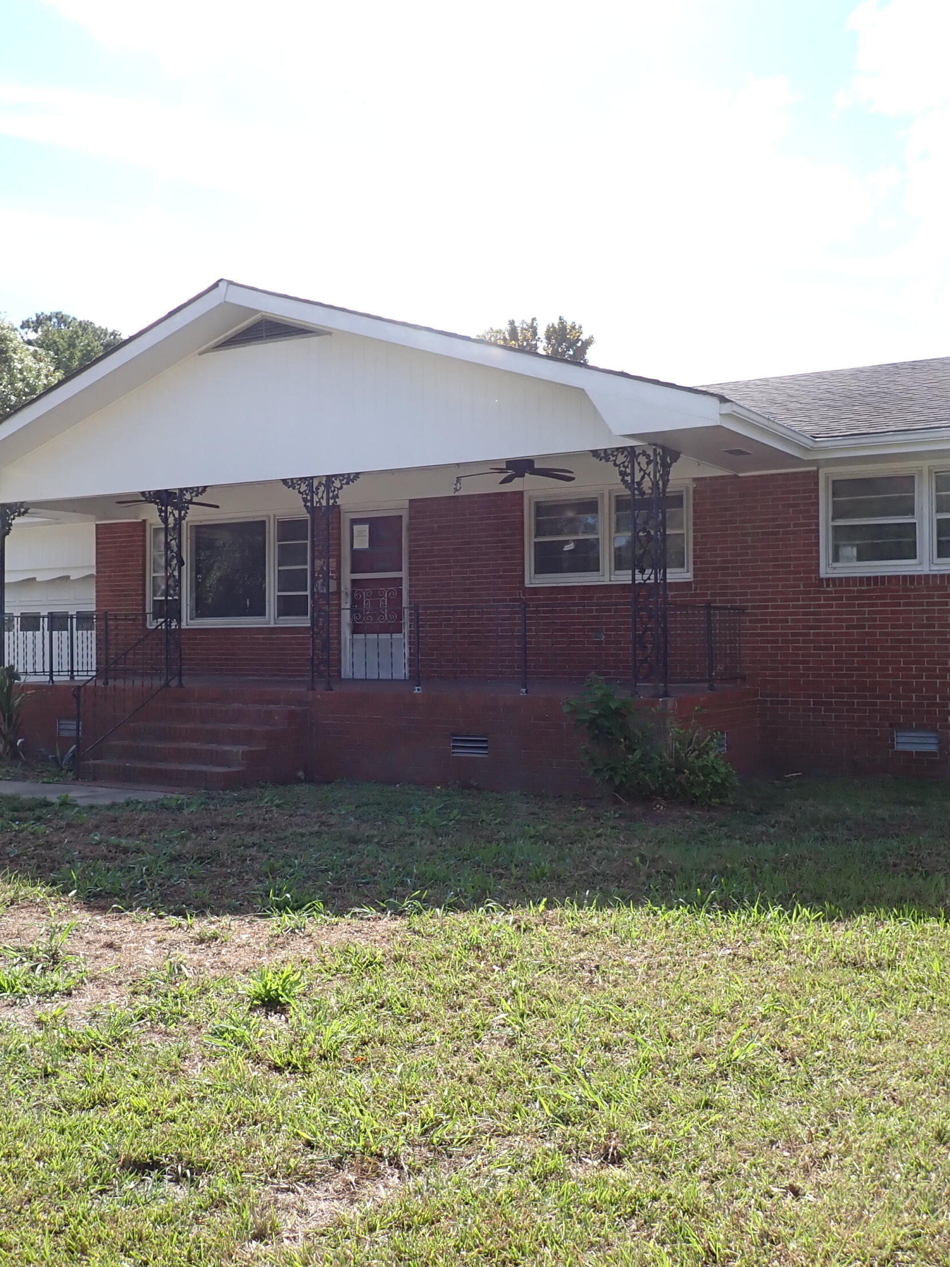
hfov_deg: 41.7
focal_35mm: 34
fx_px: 1244
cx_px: 434
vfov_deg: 54.0
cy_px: 635
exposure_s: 1/640
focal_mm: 4.5
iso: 100
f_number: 2.8
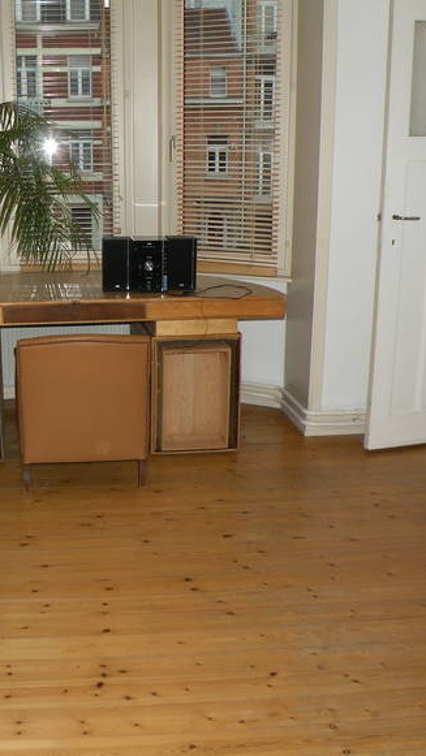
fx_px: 803
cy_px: 373
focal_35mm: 40
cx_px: 94
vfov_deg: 50.5
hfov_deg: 29.1
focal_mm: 4.7
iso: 76
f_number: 2.8
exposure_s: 1/60
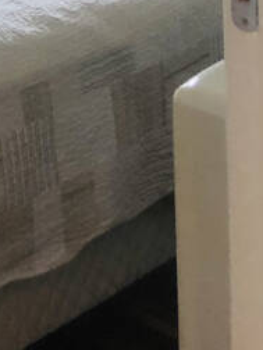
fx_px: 1216
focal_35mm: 120
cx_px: -235
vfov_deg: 13.9
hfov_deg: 11.3
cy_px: -344
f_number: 1.8
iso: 40
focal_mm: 4
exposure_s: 1/30
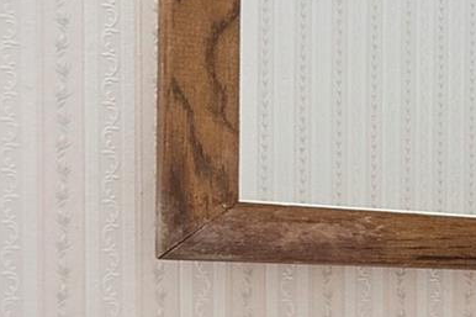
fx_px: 1123
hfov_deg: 14.8
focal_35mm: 85
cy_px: 324
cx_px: 1141
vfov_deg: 15.7
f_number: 10
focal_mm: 16
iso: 800
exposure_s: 1/20
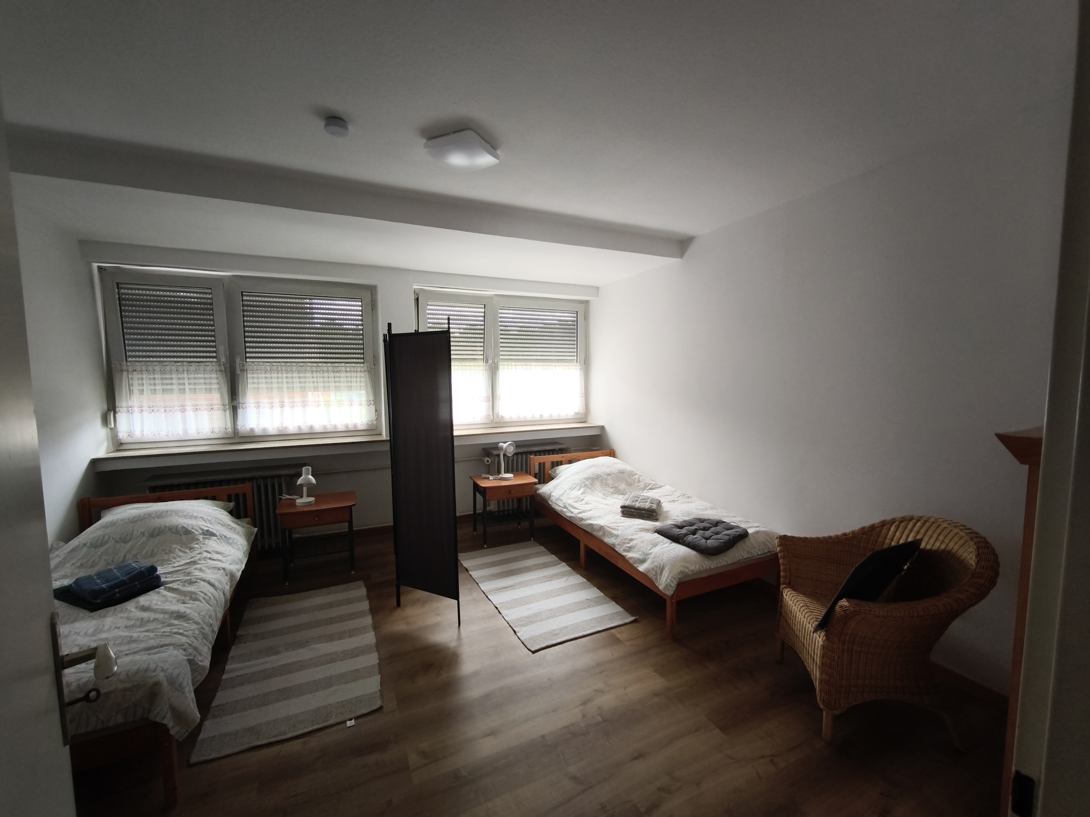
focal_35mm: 15
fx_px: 472
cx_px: 545
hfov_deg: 98.2
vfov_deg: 81.7
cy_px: 408
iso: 125
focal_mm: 1.91
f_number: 2.2
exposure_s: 1/50
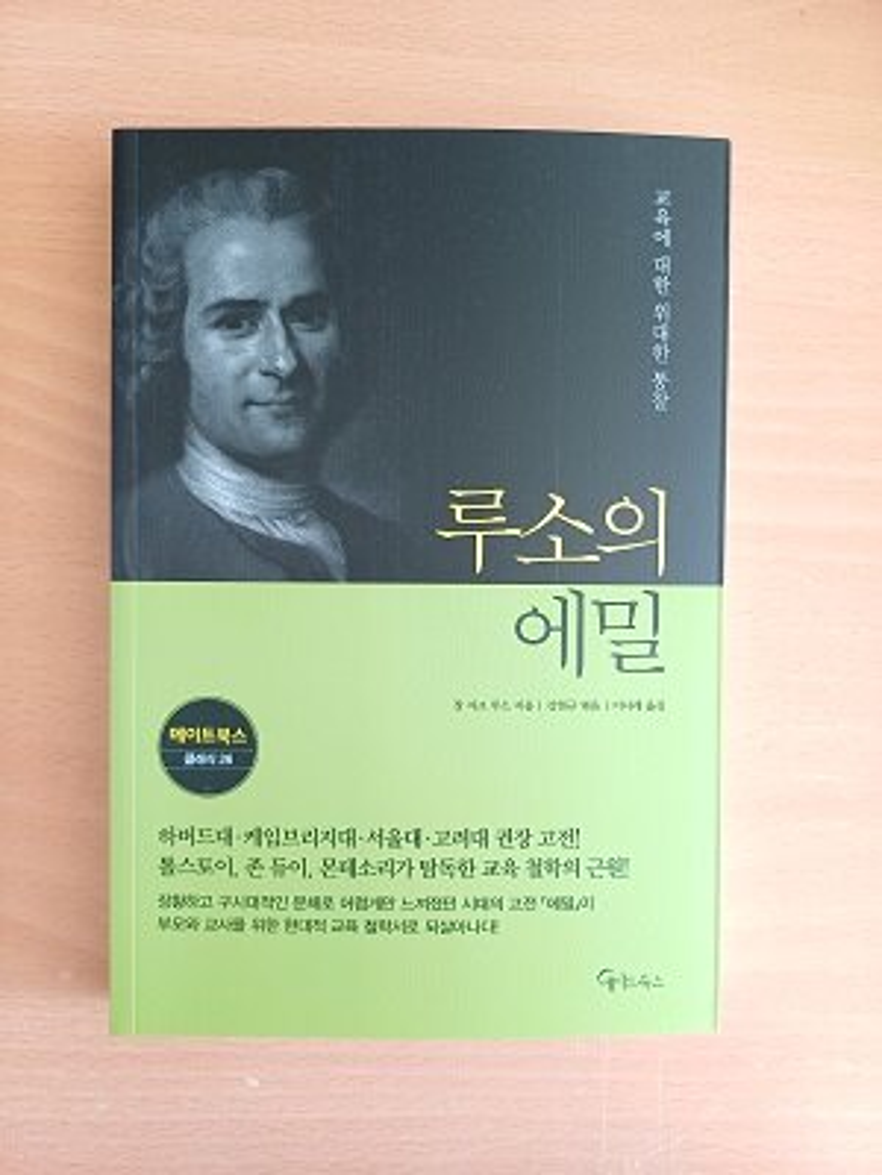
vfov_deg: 69.4
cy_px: 588
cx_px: 441
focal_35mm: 25
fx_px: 849
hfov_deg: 54.9
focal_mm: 4.65
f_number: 1.8
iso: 200
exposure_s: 1/50
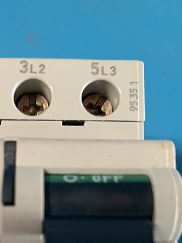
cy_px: 236
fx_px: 358
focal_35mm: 51
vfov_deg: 34.5
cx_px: 36
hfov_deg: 28.0
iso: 200
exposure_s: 1/60
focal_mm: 4.25
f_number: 1.8
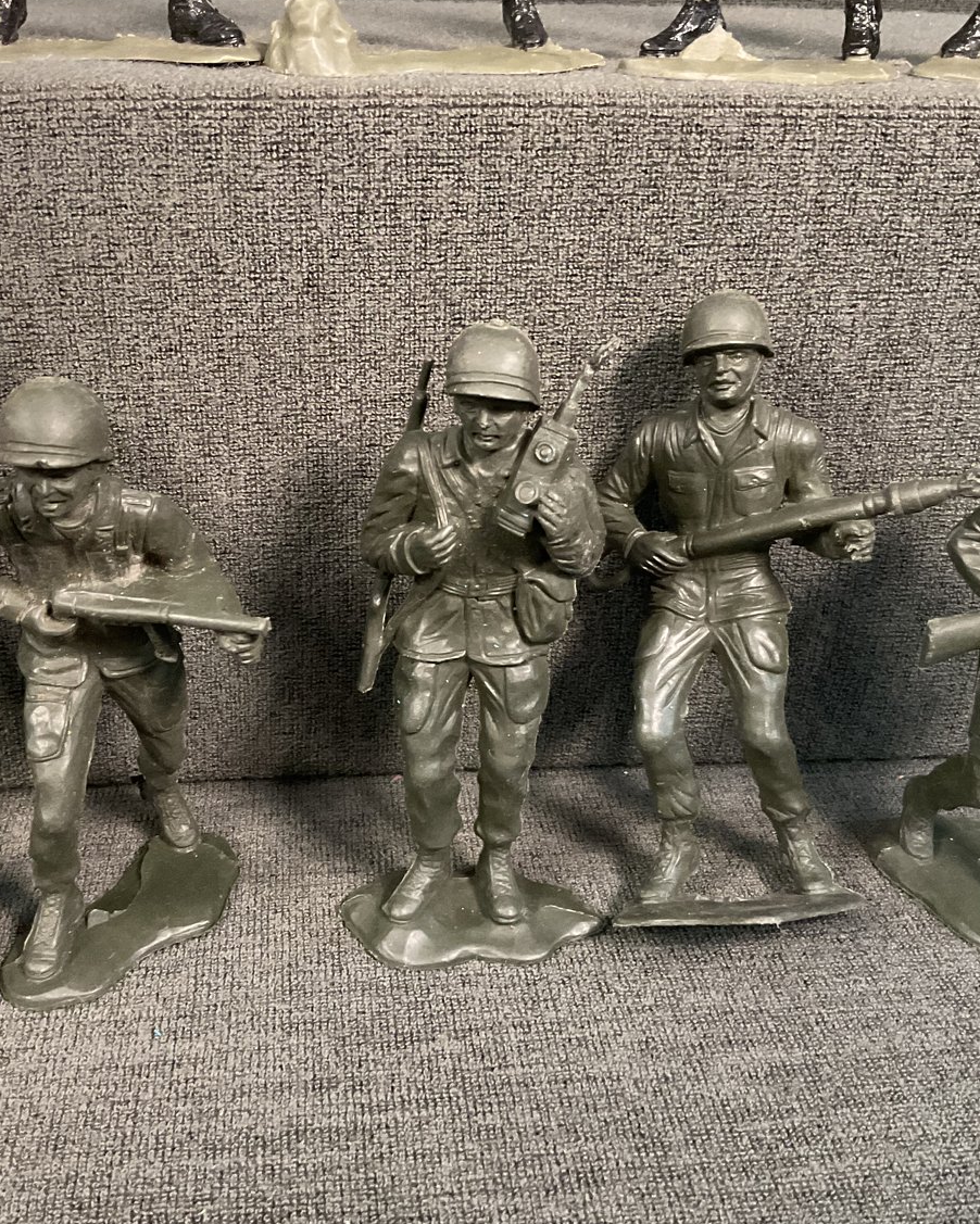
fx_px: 1377
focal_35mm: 38
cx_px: 472
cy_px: 610
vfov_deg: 47.9
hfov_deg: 39.2
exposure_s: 1/30
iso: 400
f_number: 1.8
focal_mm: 3
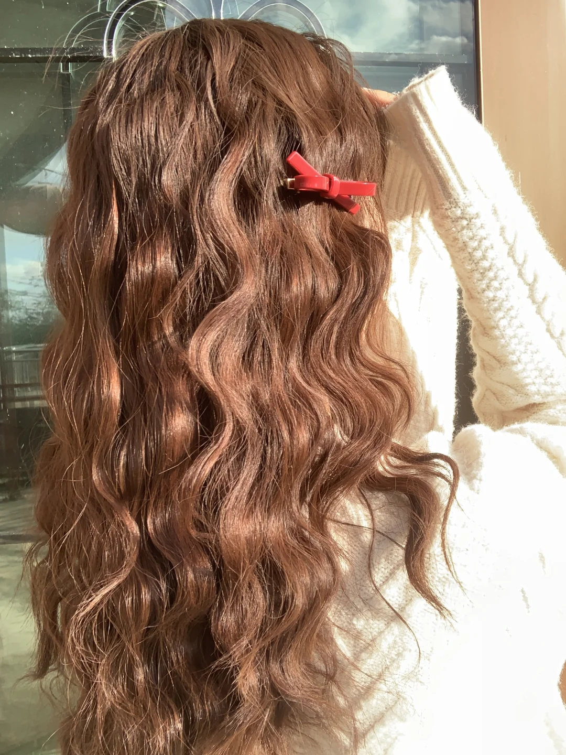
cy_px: 378
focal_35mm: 32
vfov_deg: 56.8
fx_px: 698
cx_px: 283
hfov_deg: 44.2
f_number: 2.2
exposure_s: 1/215
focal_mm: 2.87
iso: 16
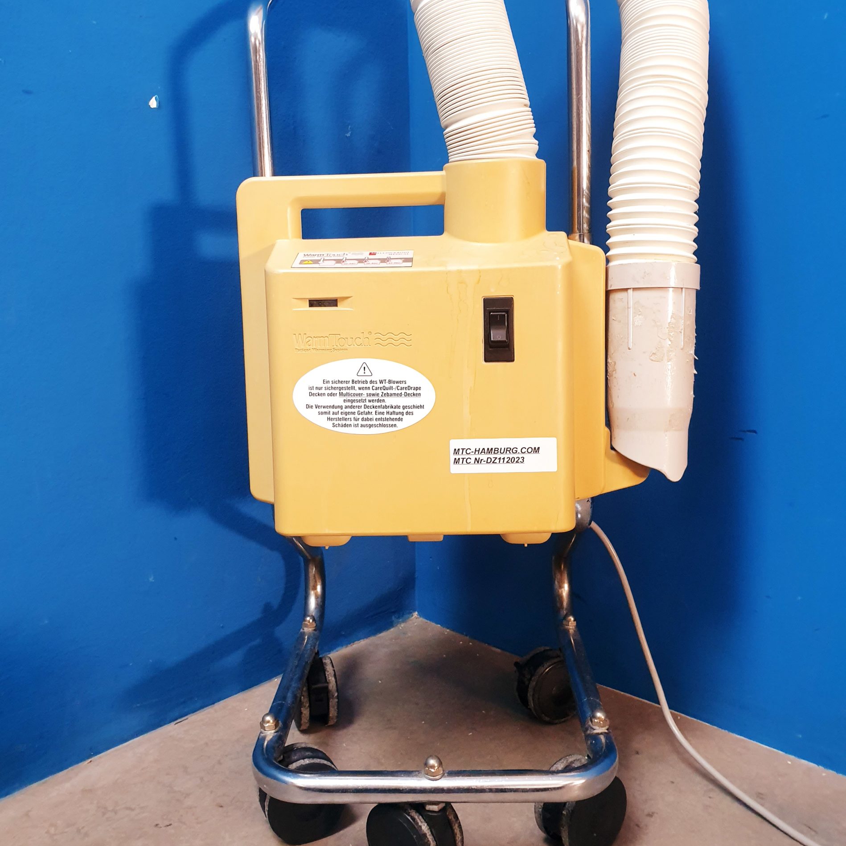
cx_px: 421
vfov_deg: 52.4
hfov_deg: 52.5
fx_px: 857
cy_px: 377
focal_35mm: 31
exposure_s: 1/50
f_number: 2.4
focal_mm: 4.3
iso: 250
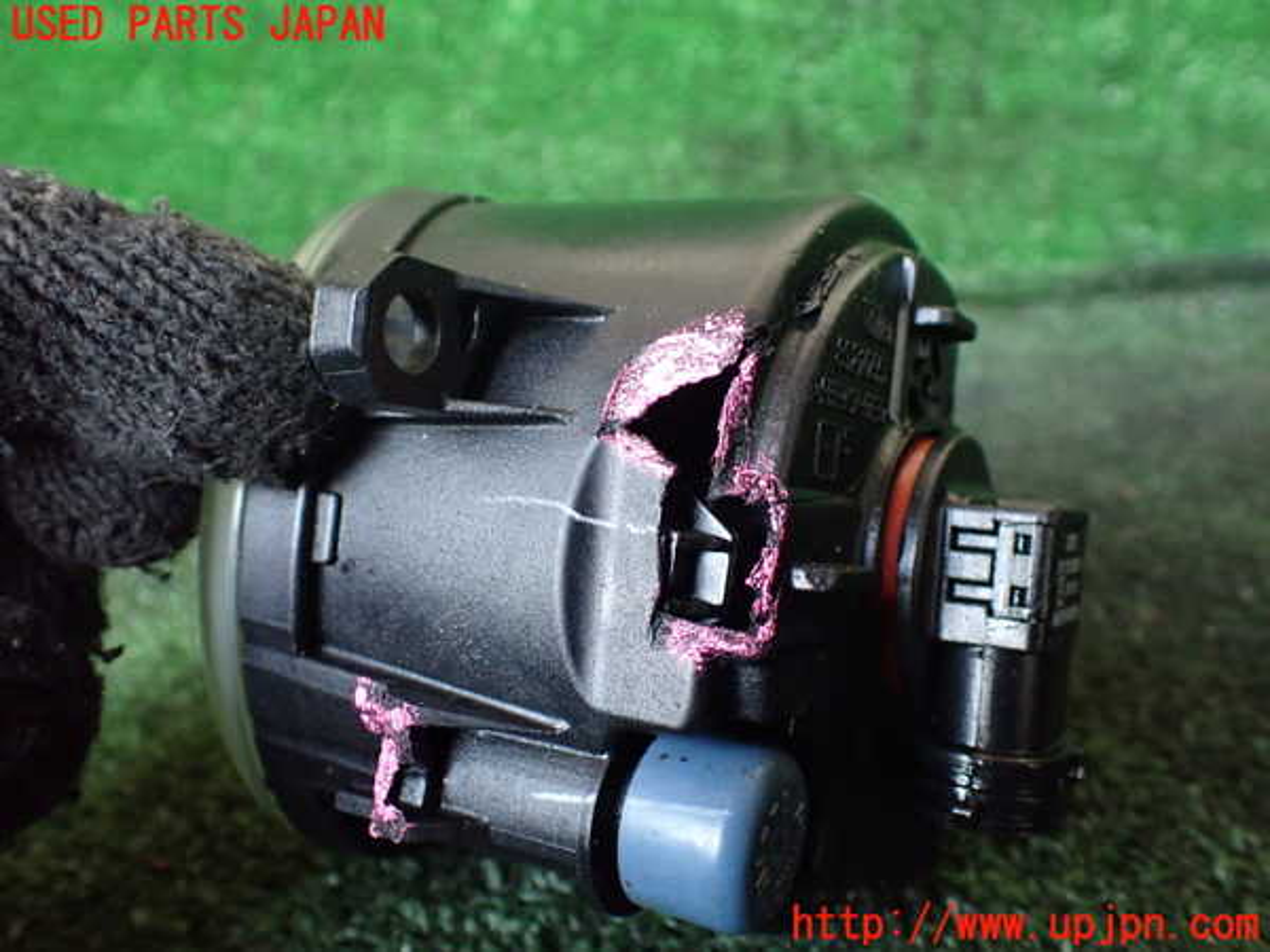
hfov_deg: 60.0
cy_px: 476
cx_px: 635
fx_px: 1101
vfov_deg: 46.8
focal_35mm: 30
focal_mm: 5.4
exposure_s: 1/30
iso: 1000
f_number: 2.3
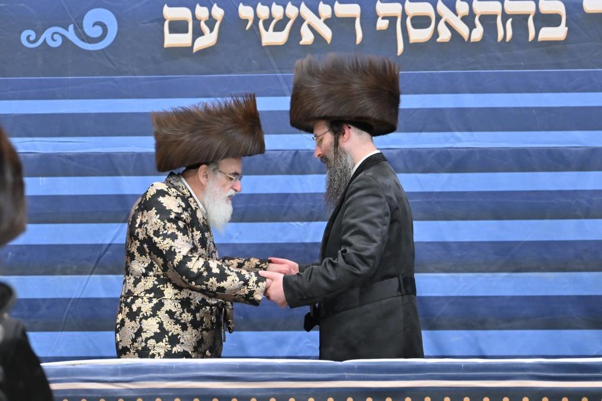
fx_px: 2808
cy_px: 200
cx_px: 301
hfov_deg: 12.2
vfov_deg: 8.2
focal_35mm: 168
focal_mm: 112
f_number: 2.8
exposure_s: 1/250
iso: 1000
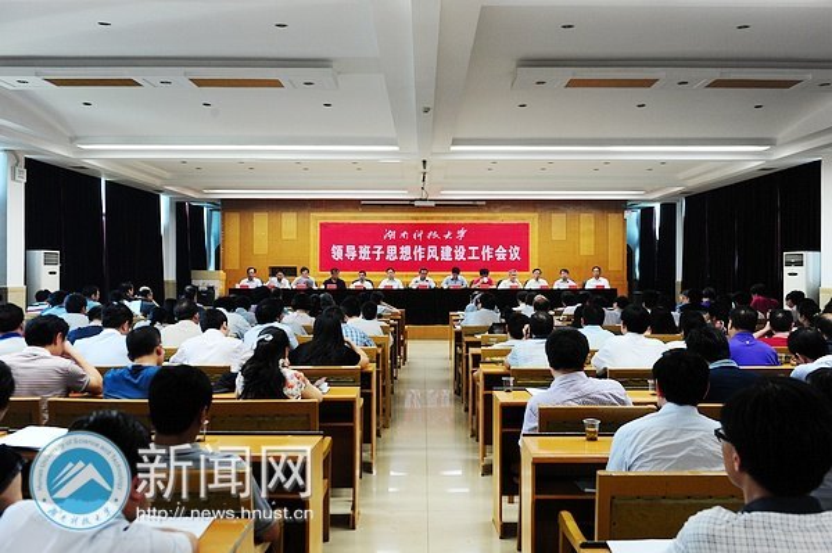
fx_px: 739
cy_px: 276
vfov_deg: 41.0
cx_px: 416
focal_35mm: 32
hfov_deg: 58.8
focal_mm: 32
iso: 1250
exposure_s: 1/30
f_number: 5.6
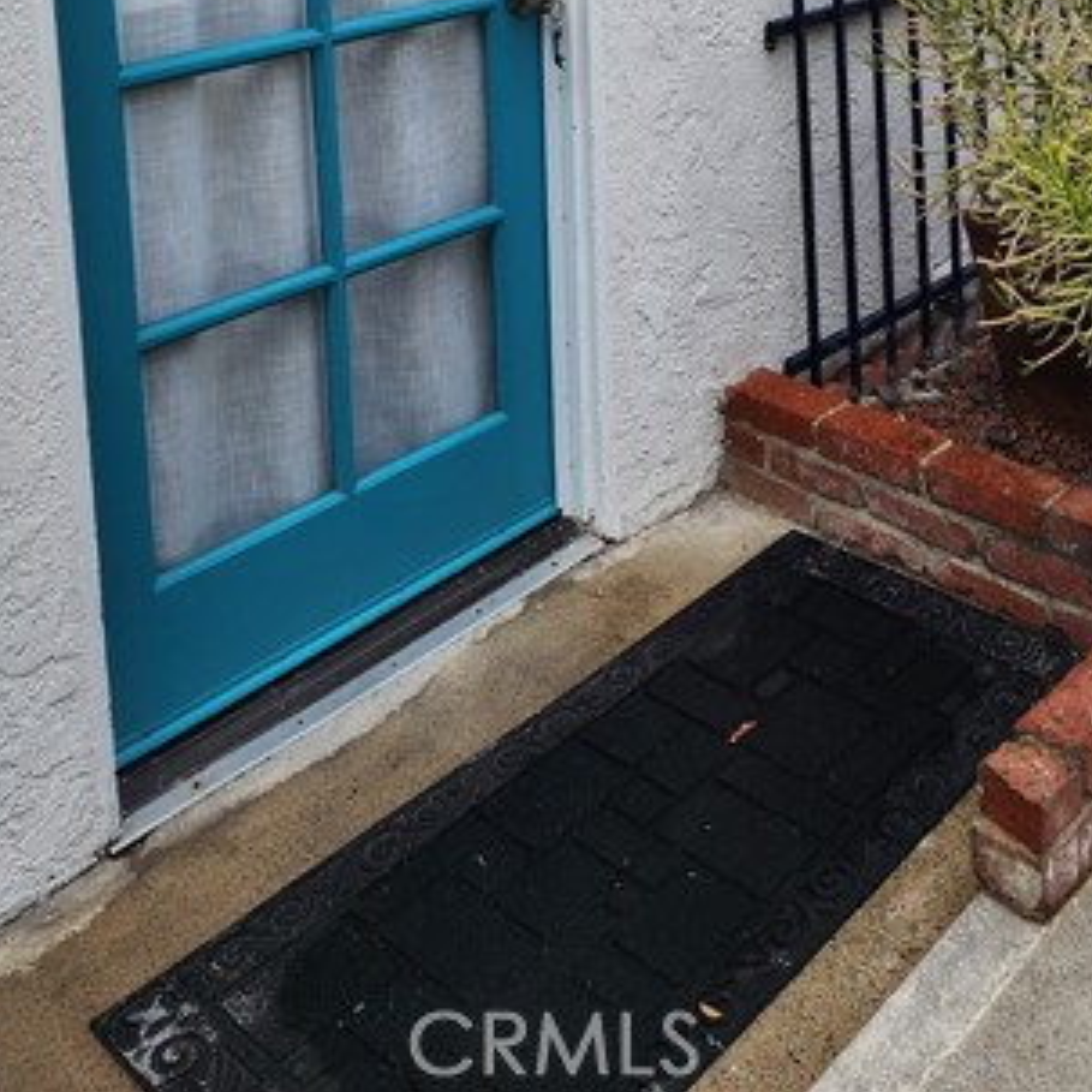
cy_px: -58
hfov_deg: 38.1
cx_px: 825
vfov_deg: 34.7
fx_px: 1535
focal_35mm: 43
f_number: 1.8
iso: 12
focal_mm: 6.4
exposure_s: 1/496
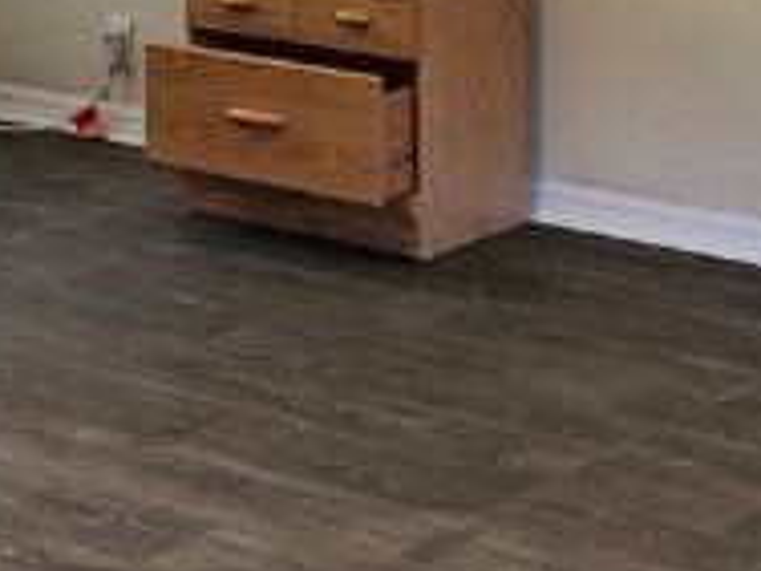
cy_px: -377
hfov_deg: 15.7
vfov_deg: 11.2
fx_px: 2748
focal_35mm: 125
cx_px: 142
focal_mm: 5.4
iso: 320
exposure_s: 1/120
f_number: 1.8
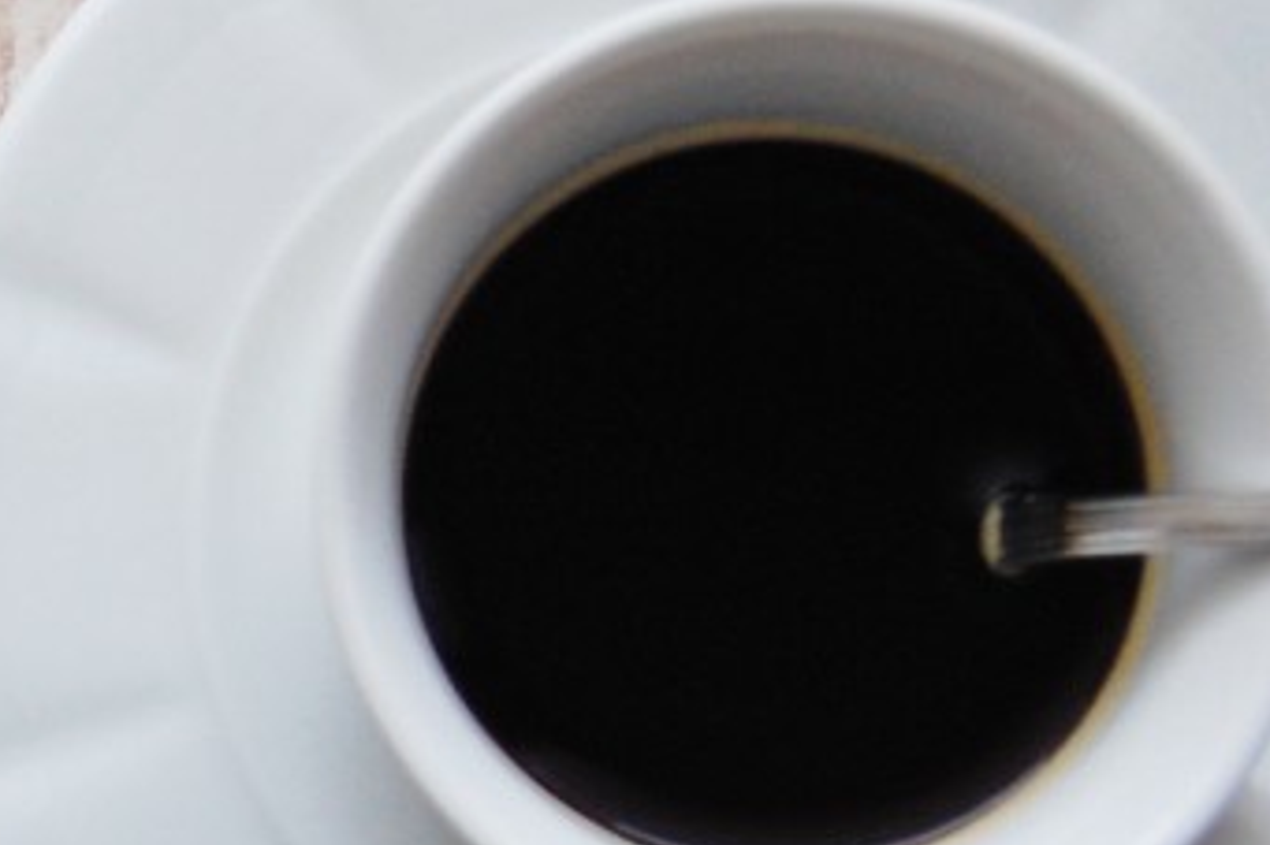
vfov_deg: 10.0
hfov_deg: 14.5
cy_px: 549
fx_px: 4812
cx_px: -261
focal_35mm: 136
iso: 400
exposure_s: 1/60
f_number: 4.5
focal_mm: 31
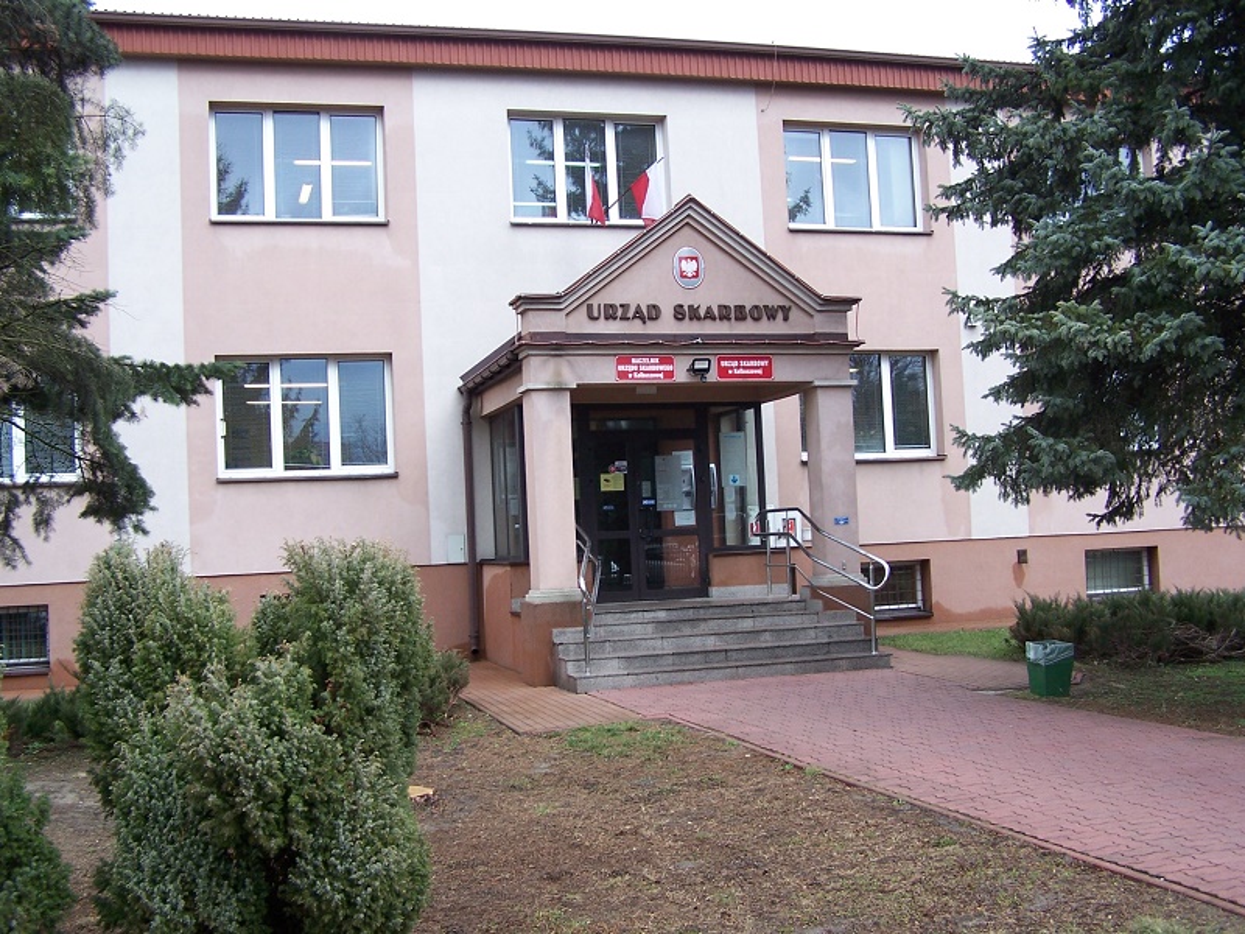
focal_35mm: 38
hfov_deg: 49.0
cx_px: 622
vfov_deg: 37.7
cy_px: 467
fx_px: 1367
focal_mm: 6.3
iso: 80
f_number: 2.8
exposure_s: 1/180
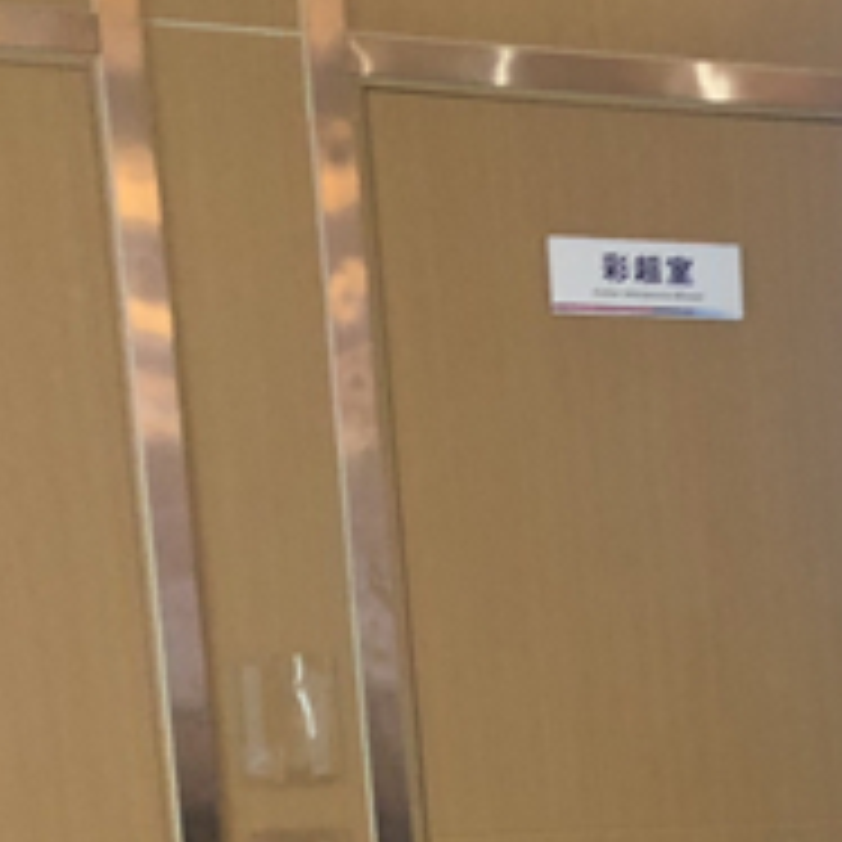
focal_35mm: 99
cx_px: 1297
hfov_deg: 16.0
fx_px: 2724
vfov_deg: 16.4
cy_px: 1171
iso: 64
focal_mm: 4
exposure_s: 1/17
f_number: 1.8
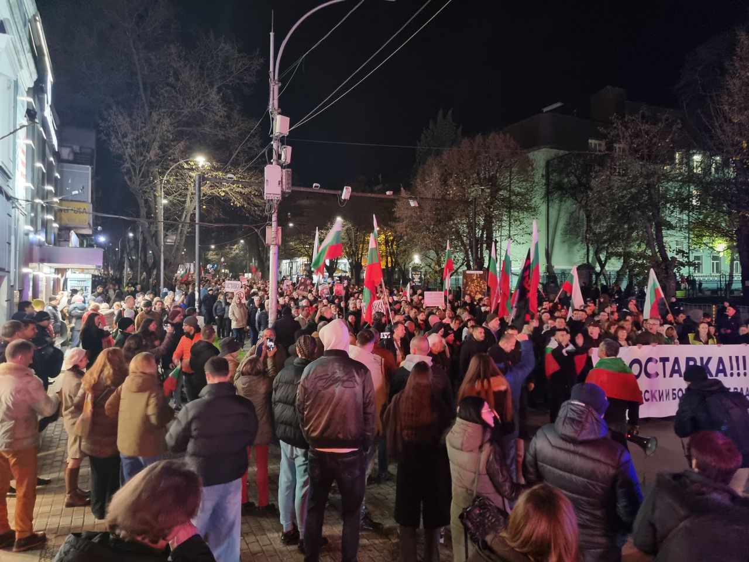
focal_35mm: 24
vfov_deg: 56.8
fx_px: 519
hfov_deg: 71.6
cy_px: 281
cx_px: 374
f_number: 1.8
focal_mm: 6.7
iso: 1000
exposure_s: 1/25
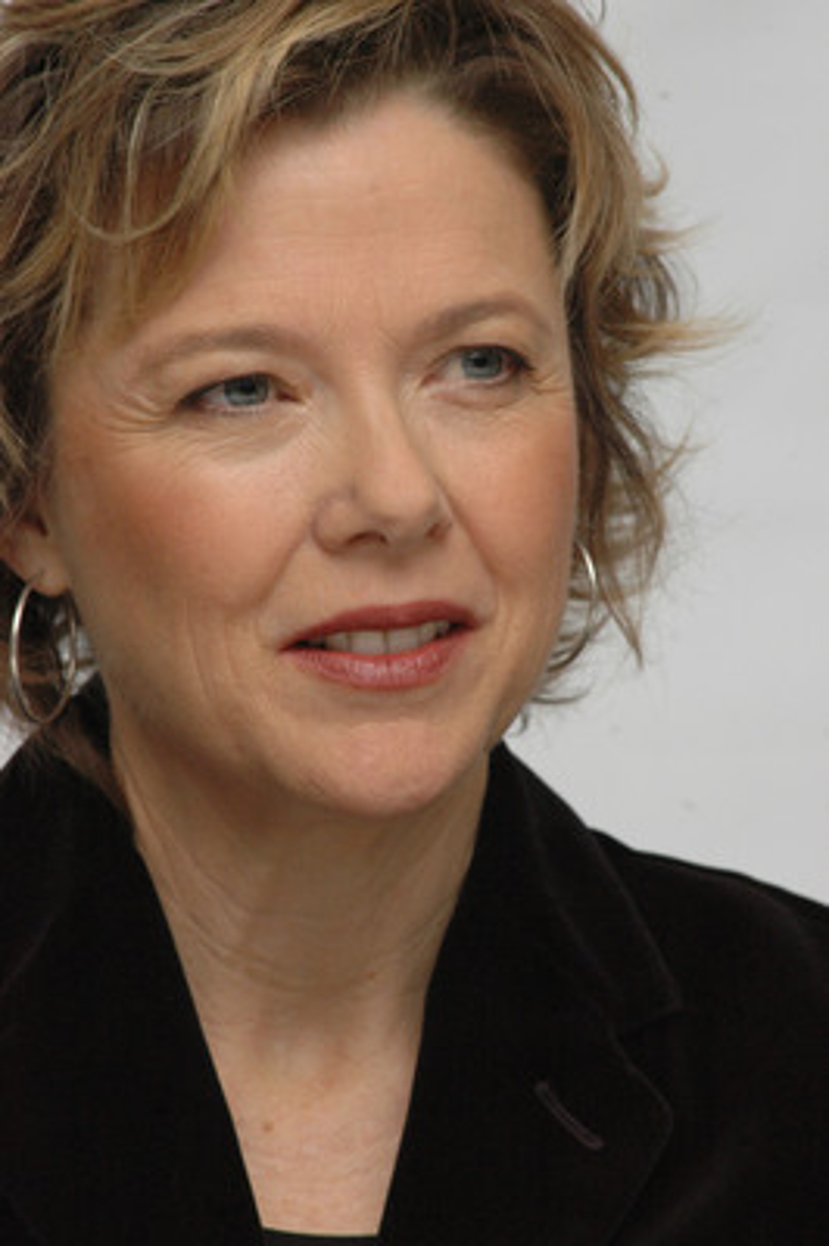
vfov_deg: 6.9
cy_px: 623
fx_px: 10380
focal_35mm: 300
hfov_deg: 4.6
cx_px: 414
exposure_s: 1/1250
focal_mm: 200
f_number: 9
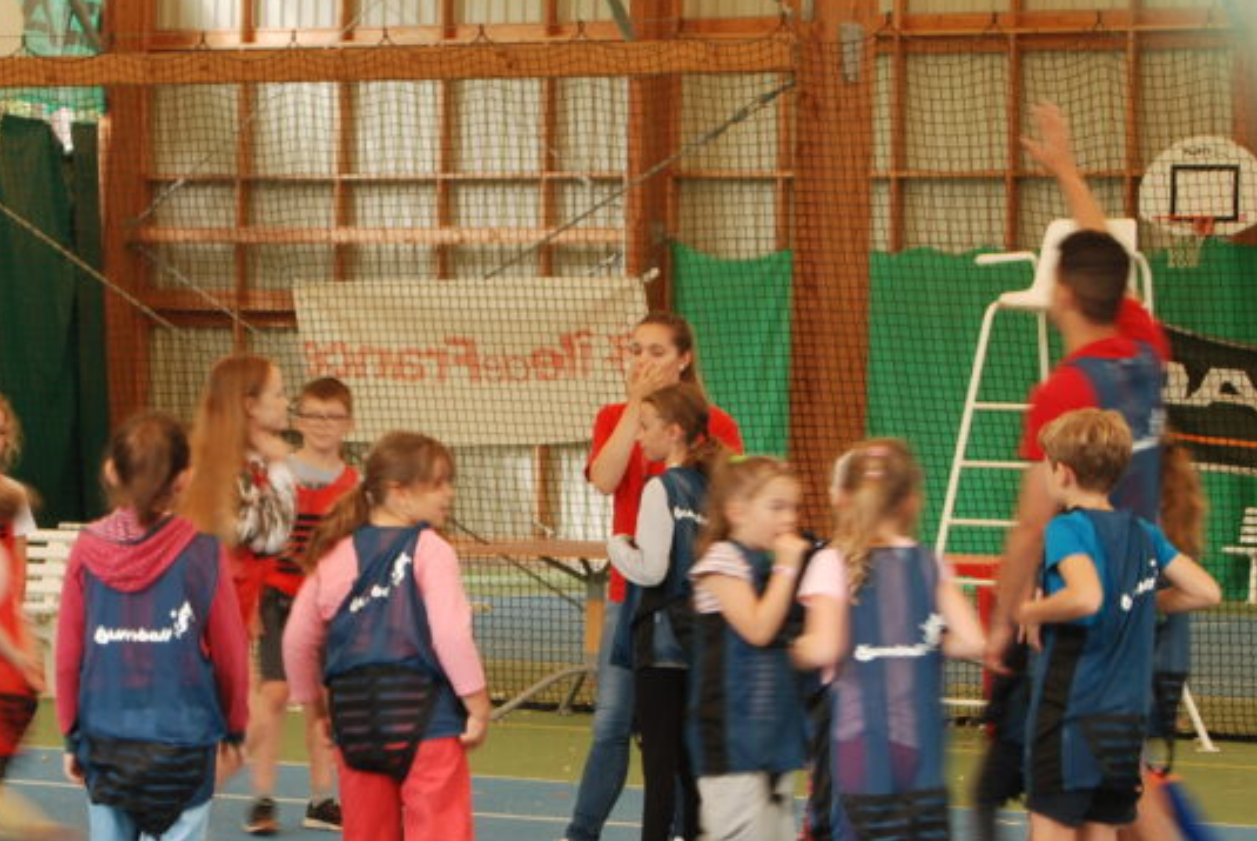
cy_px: 565
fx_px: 3810
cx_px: 606
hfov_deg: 18.7
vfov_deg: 12.6
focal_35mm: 109
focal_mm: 38
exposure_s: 1/13
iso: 100
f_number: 5
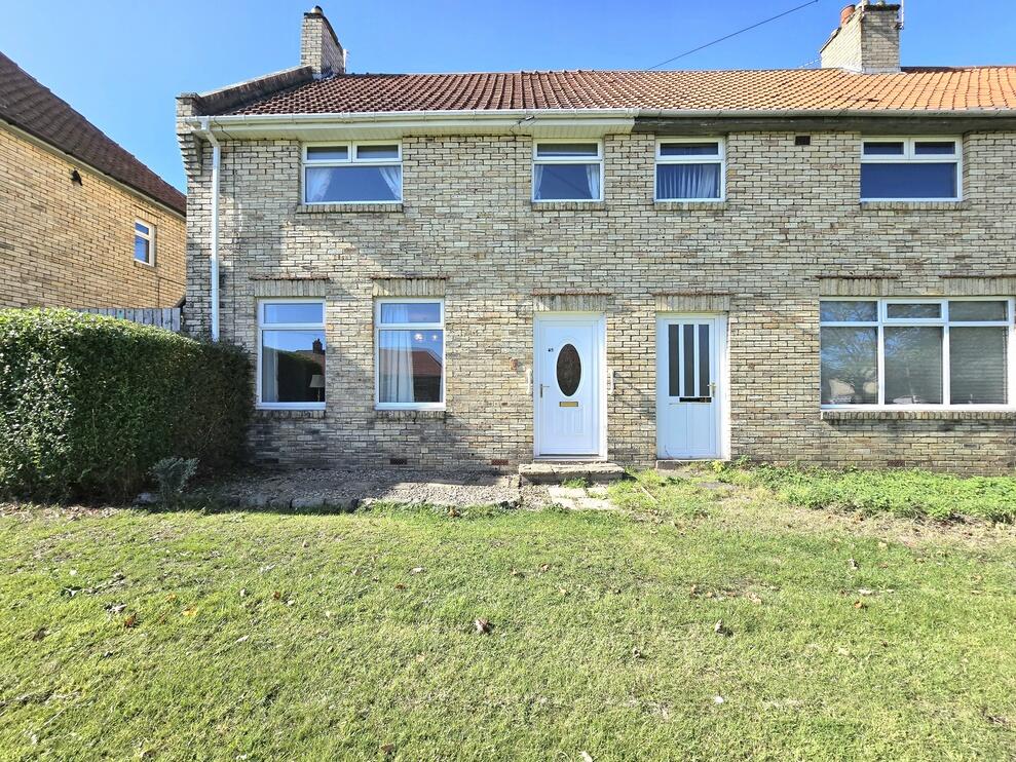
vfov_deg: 89.9
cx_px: 508
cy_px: 381
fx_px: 382
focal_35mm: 13
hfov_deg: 106.2
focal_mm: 2.2
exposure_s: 1/1250
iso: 50
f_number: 2.2
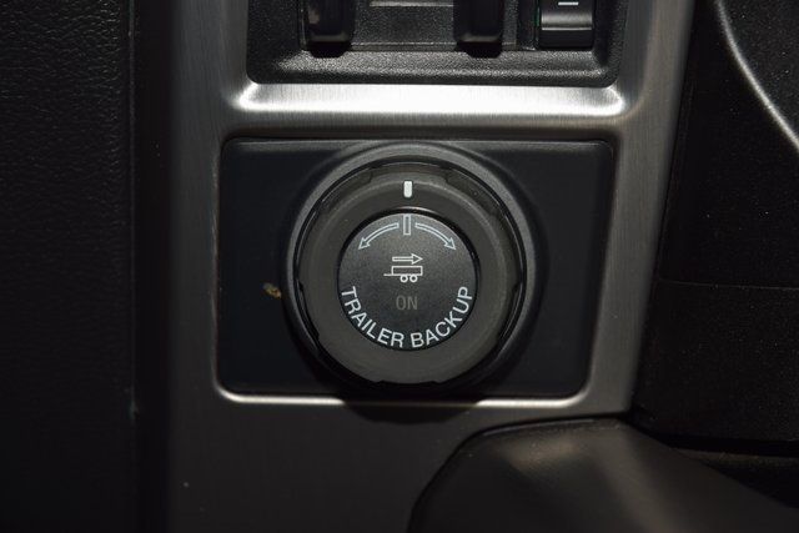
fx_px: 2331
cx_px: 400
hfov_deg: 19.5
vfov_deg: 13.0
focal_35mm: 105
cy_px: 266
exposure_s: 1/125
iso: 100
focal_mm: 70
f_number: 8
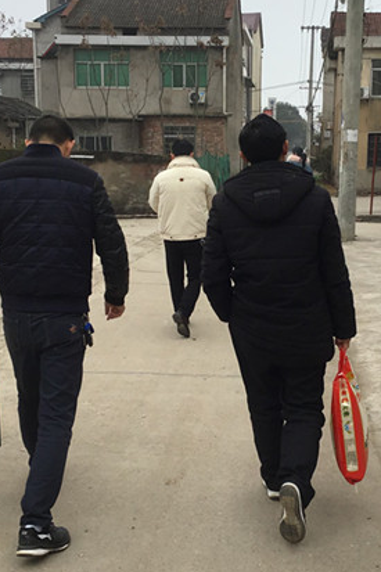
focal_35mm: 52
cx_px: 219
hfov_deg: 25.9
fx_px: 826
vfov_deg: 38.2
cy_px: 277
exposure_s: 1/458
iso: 25
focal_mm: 3.3
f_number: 2.4
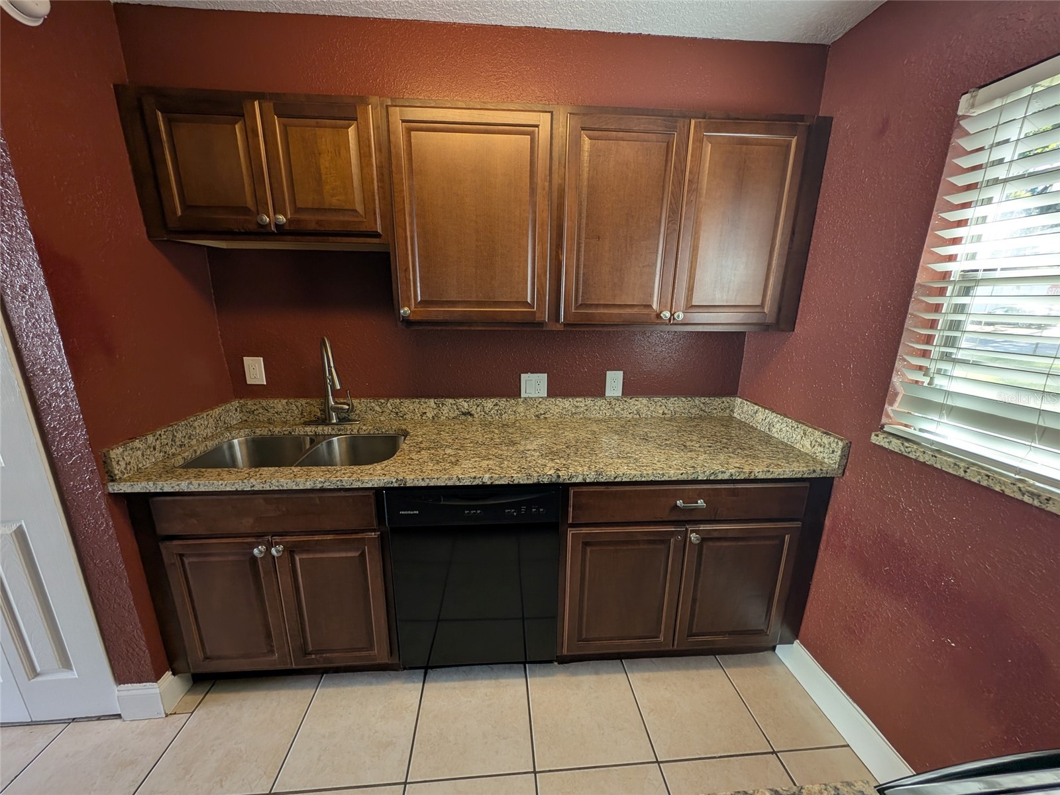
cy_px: 398
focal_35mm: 12
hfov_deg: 110.5
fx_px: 367
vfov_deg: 94.5
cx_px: 530
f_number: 1.95
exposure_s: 1/55.9
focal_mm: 2.23
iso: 47
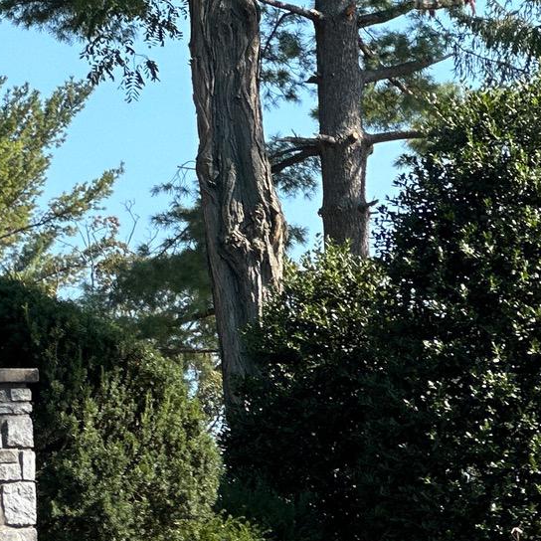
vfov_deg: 6.8
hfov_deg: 6.8
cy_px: 476
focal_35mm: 256
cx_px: -119
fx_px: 4527
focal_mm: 9
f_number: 2.8
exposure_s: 1/165
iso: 25
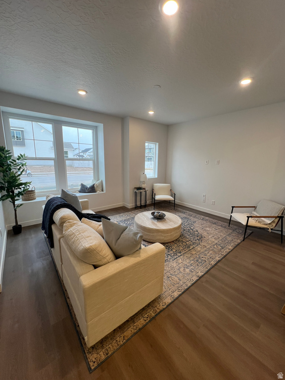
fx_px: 143
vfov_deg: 106.2
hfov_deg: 89.9
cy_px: 190
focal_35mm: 13
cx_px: 142
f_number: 1.8
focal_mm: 1.57
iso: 80
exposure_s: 1/120
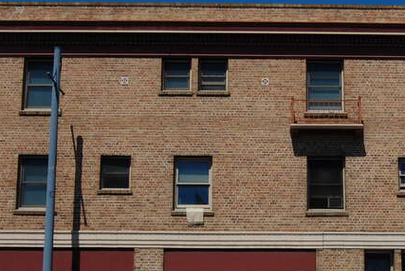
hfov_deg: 27.5
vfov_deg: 18.6
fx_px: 821
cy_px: 196
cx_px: 269
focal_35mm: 73
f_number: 16
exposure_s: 1/200
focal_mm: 26
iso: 200
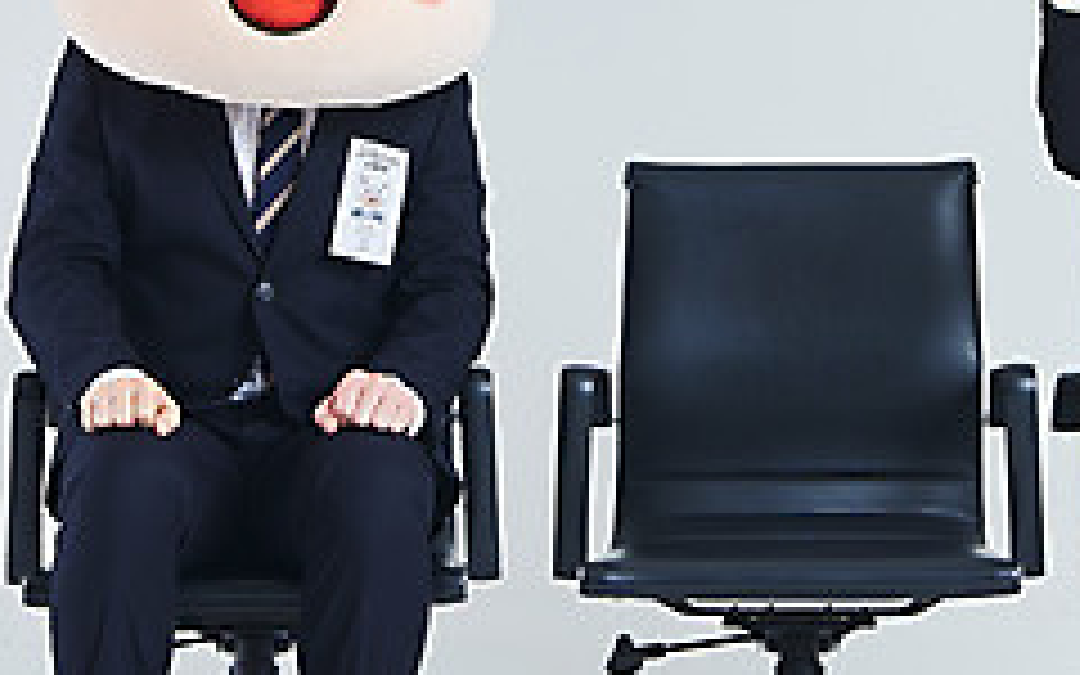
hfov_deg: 13.2
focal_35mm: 158
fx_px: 4650
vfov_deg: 8.3
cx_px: 830
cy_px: 194
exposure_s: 1/125
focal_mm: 62
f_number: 14
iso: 100
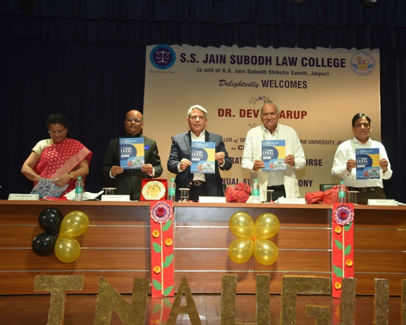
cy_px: 149
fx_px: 589
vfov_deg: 30.8
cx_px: 232
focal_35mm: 49
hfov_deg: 38.0
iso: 1000
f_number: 5.6
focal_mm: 40
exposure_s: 1/125
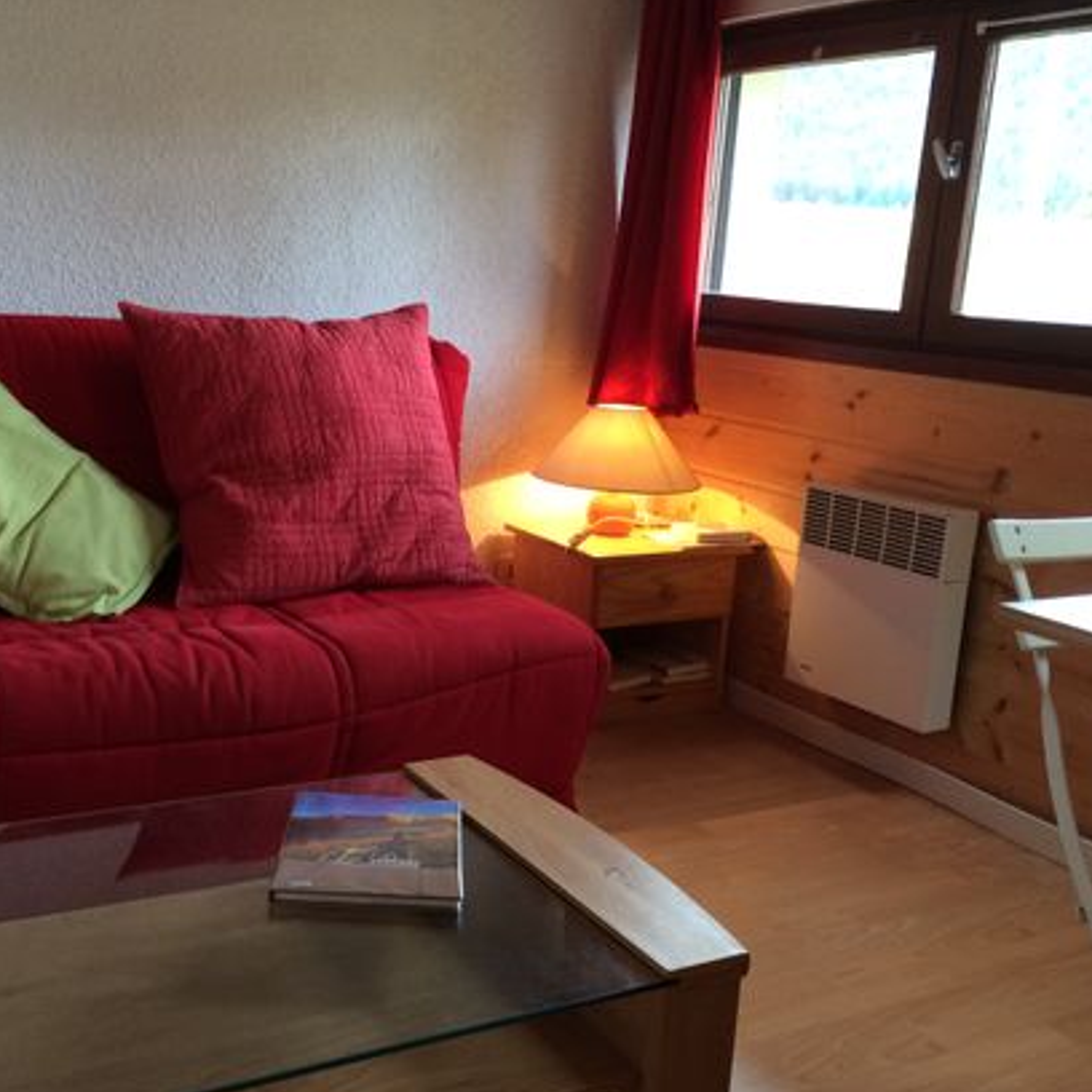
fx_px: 1392
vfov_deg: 42.8
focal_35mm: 39
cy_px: 589
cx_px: 447
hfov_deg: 42.7
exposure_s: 1/30
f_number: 2.2
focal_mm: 4.12
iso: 64
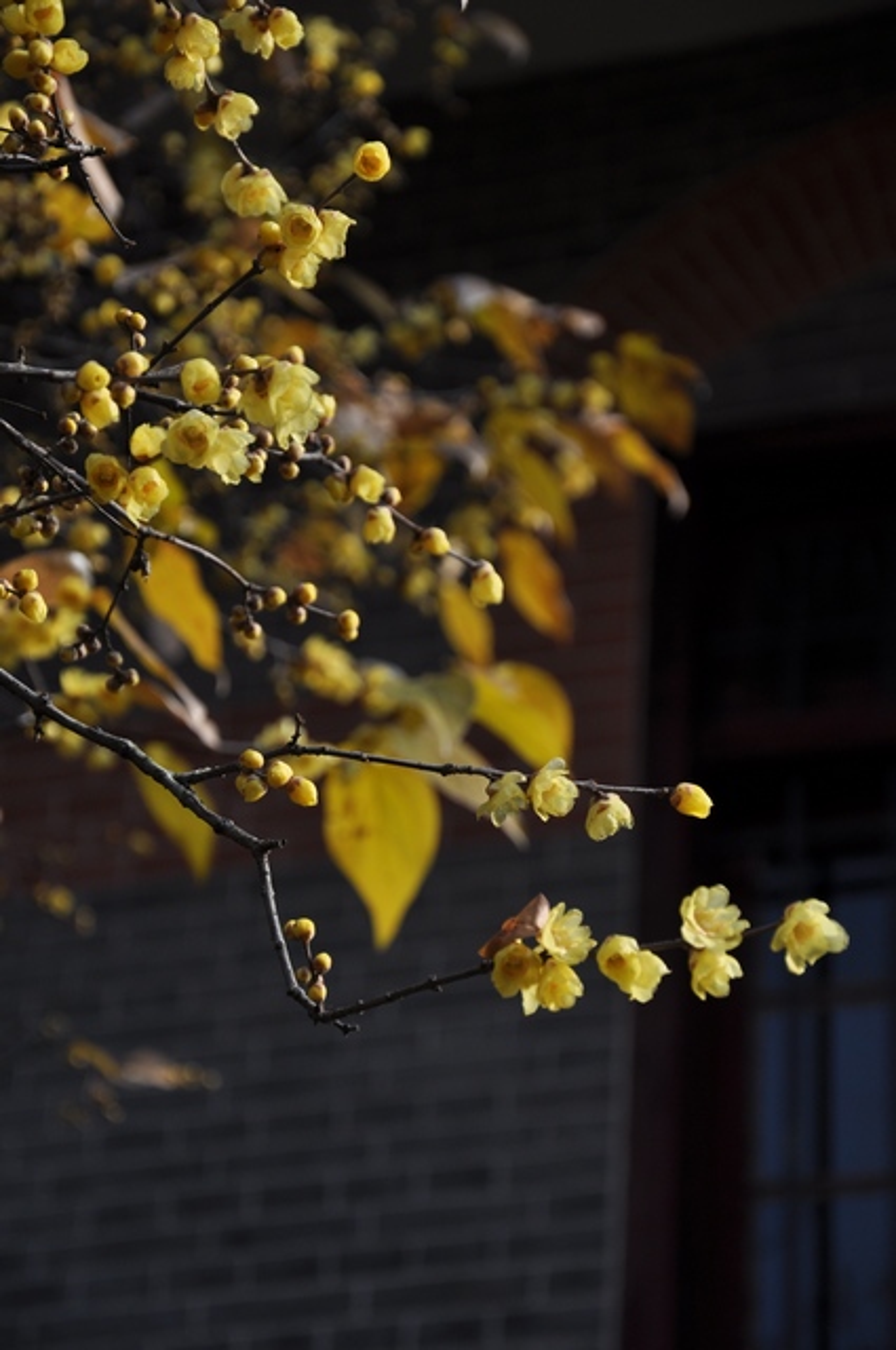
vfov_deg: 16.1
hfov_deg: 10.7
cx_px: 448
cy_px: 675
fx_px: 4773
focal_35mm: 128
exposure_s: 1/1000
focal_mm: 85
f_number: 5.6
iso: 200
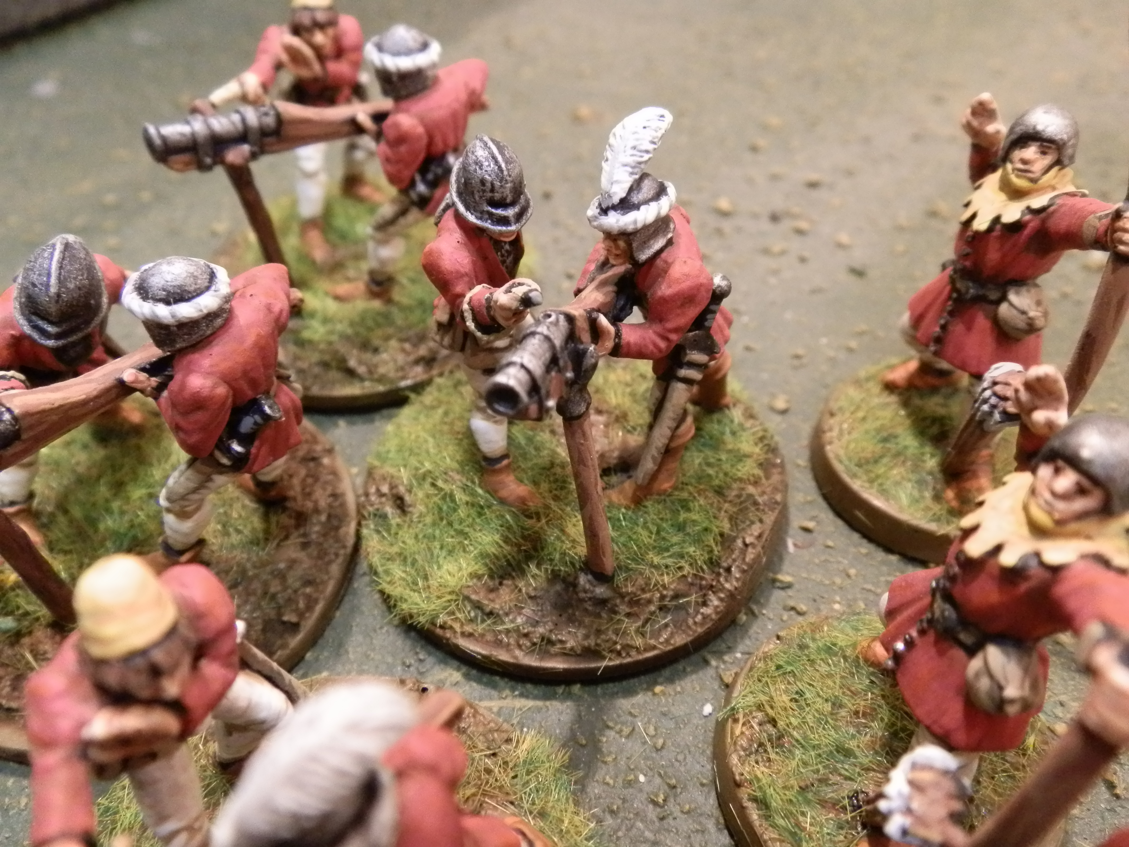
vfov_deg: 49.7
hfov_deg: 63.4
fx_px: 913
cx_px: 564
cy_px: 424
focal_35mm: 28
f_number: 3.1
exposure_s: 1/60
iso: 400
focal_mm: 5
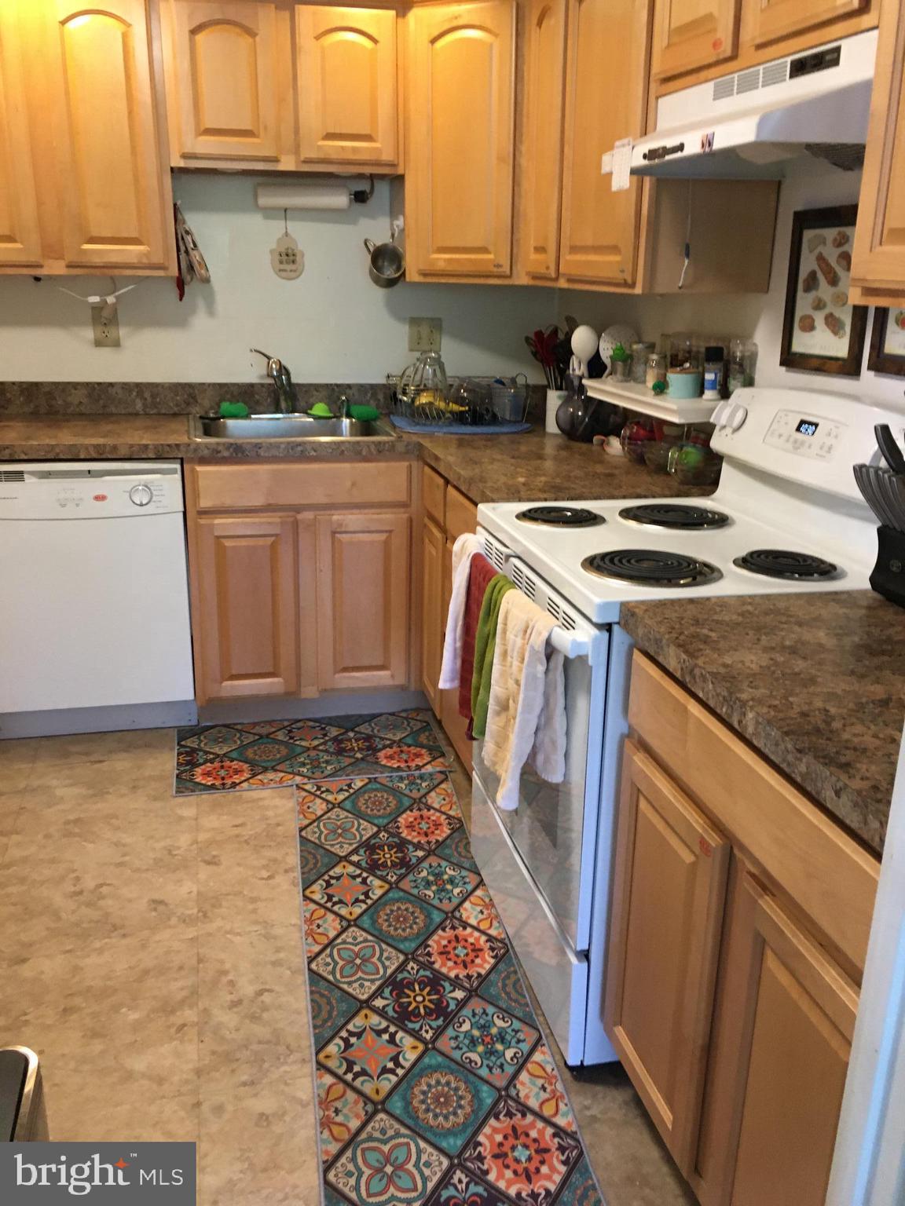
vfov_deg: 61.7
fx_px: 1011
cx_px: 452
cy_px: 603
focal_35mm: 29
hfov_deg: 48.2
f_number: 2.2
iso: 125
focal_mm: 4.15
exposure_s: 1/30
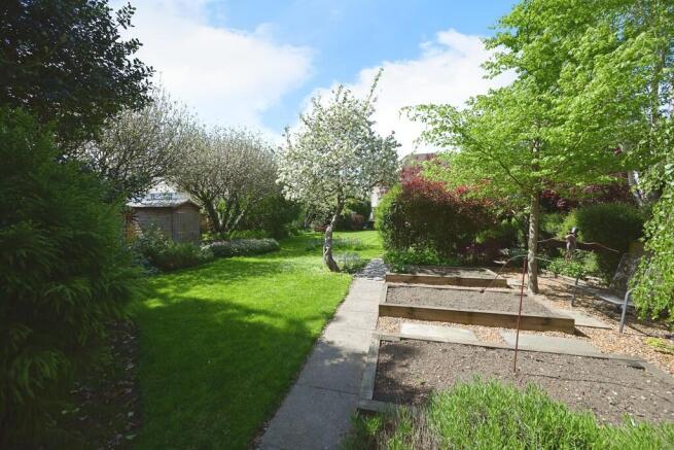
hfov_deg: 104.2
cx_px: 337
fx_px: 262
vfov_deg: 81.2
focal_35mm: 14
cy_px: 225
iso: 100
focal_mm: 14
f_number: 7.1
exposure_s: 1/200
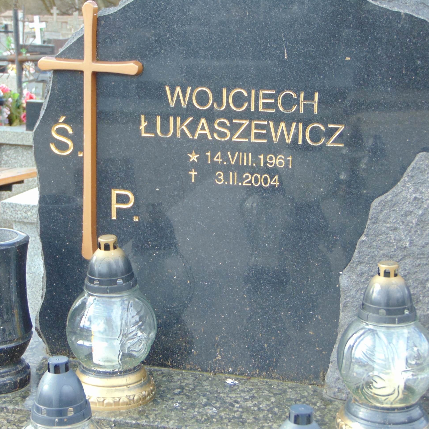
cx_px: 180
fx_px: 1178
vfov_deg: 20.6
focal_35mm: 84
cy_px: 215
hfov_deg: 20.6
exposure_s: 1/80
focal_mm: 12.8
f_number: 3.7
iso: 80
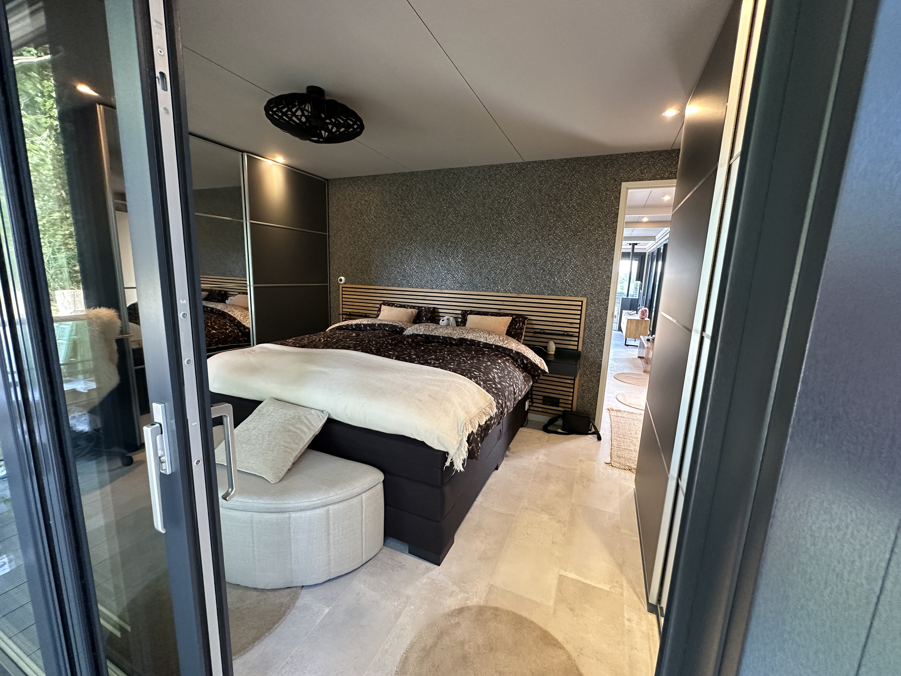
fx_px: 364
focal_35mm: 14
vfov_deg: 85.7
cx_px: 450
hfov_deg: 102.1
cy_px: 338
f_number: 2.2
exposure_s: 1/59
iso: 320
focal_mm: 2.22
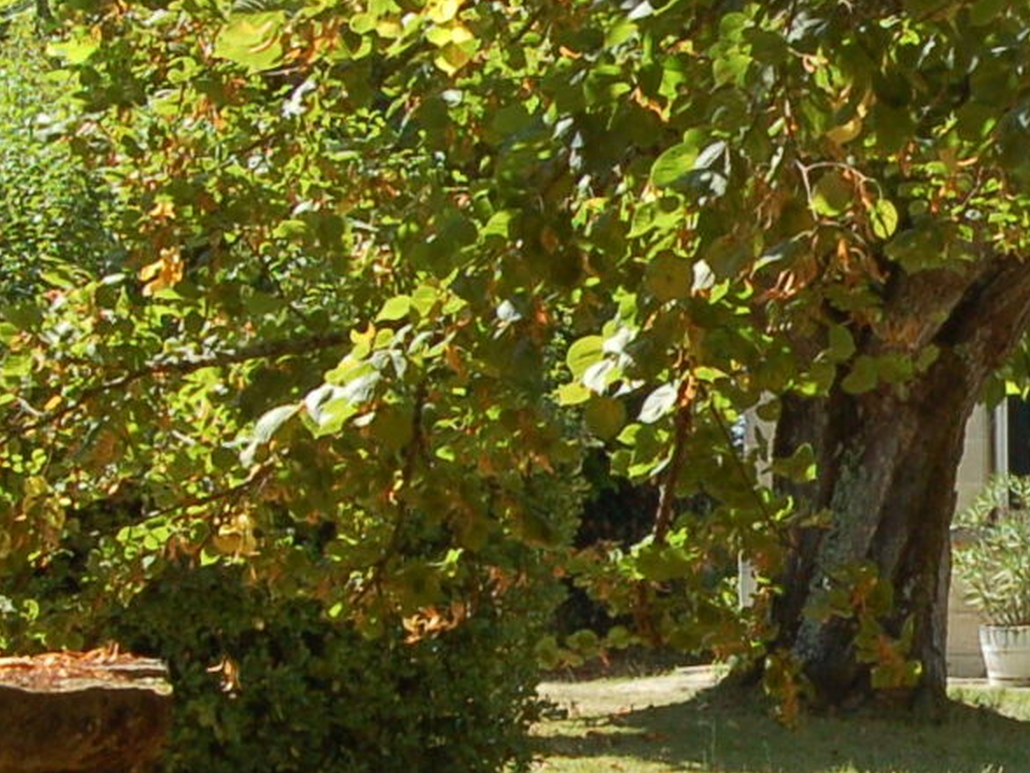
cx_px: 1229
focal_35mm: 188
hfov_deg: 10.4
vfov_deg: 7.9
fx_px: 5595
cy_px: 388
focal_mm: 30
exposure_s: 1/200
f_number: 10
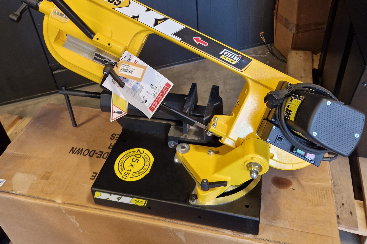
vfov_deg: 39.5
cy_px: 49
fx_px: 326
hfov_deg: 58.7
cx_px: 183
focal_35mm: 32
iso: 250
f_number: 1.8
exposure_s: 1/100
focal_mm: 5.4
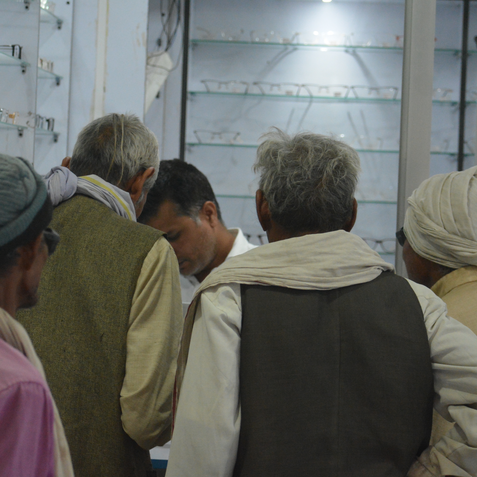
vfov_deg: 11.0
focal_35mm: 159
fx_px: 2474
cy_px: 238
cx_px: 176
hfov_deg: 11.0
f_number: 25
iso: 2500
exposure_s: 1/125
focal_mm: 75
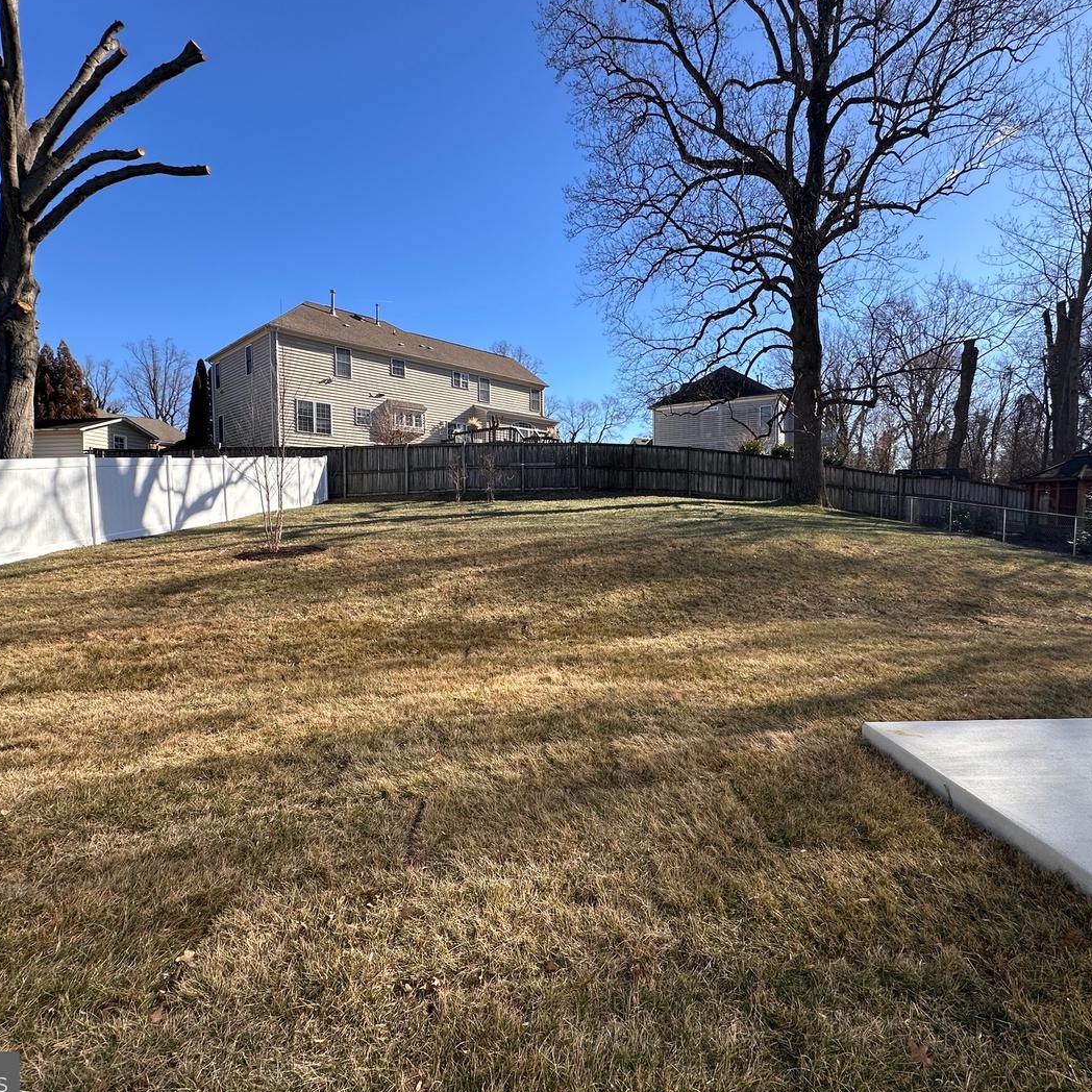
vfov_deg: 84.0
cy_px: 549
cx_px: 587
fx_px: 607
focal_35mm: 17
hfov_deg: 83.8
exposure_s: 1/895
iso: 50
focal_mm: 2.22
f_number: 2.2
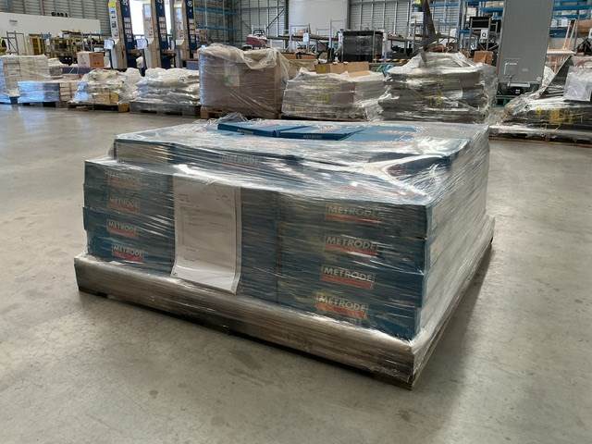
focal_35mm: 29
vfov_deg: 48.2
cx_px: 296
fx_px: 496
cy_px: 222
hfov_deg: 61.7
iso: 64
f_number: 1.8
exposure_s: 1/100
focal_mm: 3
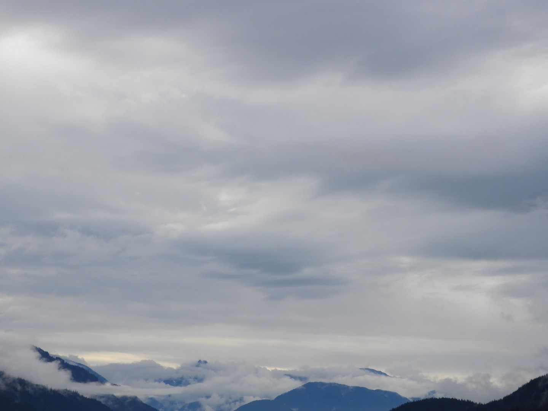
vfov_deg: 11.0
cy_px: 206
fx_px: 2137
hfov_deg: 14.6
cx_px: 274
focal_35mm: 135
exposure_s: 1/640
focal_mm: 24.2
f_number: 5
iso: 100
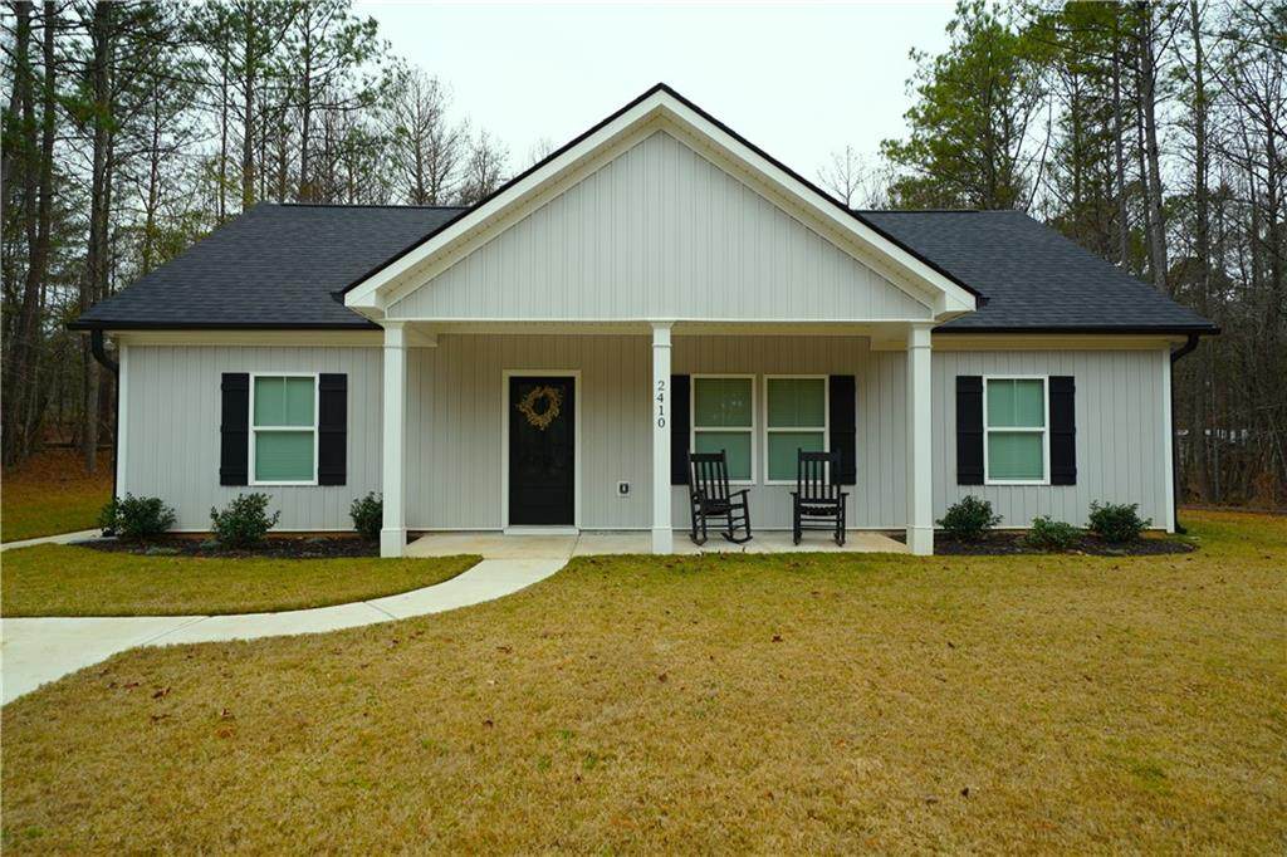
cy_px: 428
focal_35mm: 21
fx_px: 750
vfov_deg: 59.5
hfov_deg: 81.2
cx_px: 644
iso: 100
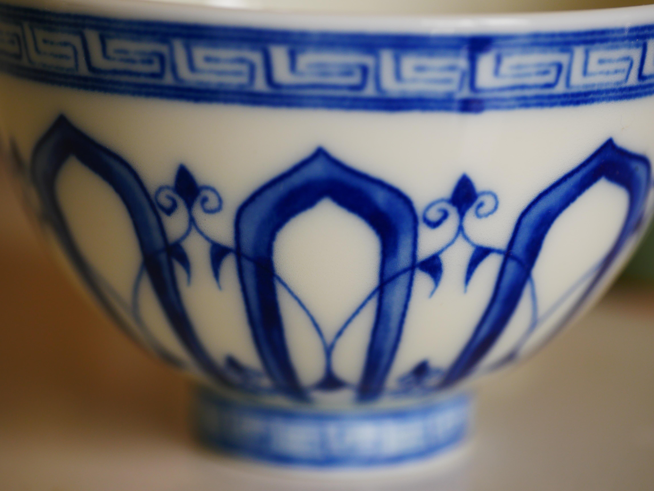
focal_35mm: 90
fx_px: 1701
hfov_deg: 21.8
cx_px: 327
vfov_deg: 16.4
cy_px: 246
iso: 200
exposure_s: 1/250
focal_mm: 45
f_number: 3.5
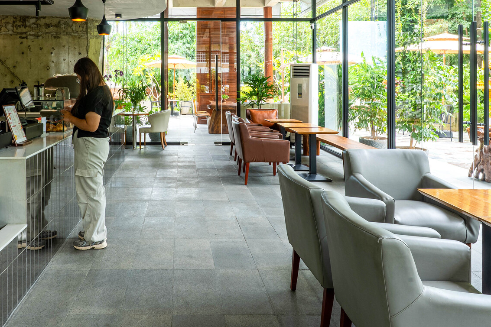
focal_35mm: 30
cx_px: 159
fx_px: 409
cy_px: 95
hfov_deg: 60.3
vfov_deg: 42.7
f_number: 16
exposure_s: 1/30
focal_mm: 17
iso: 200
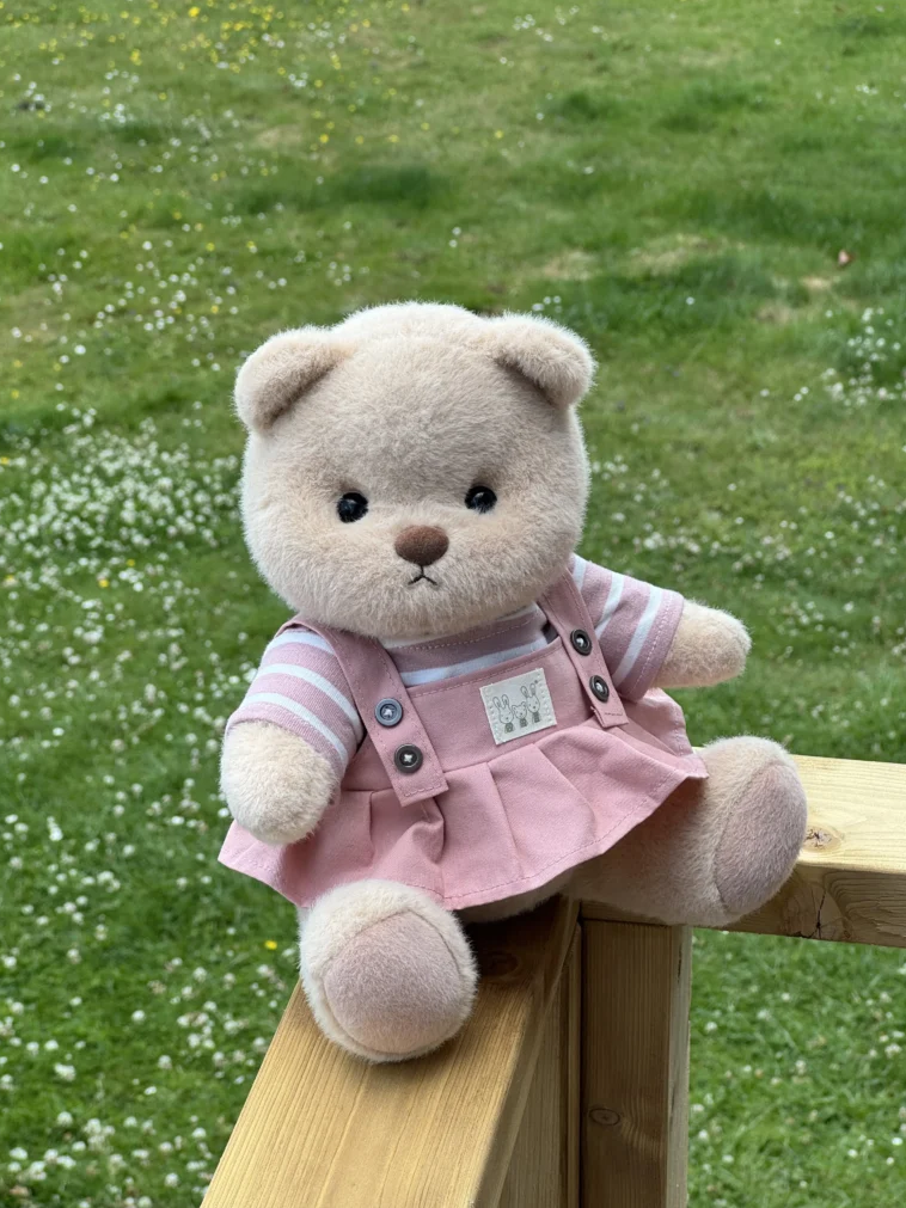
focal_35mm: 78
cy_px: 611
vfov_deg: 25.0
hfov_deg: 18.9
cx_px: 449
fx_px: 2723
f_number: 2.8
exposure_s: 1/162
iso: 25
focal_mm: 9
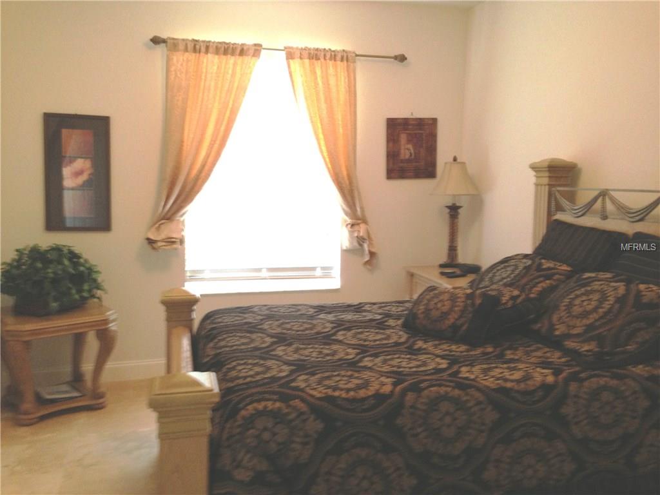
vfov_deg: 42.9
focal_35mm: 33
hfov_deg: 55.4
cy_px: 248
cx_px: 330
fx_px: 629
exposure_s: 1/20
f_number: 2.4
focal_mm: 4.13
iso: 160
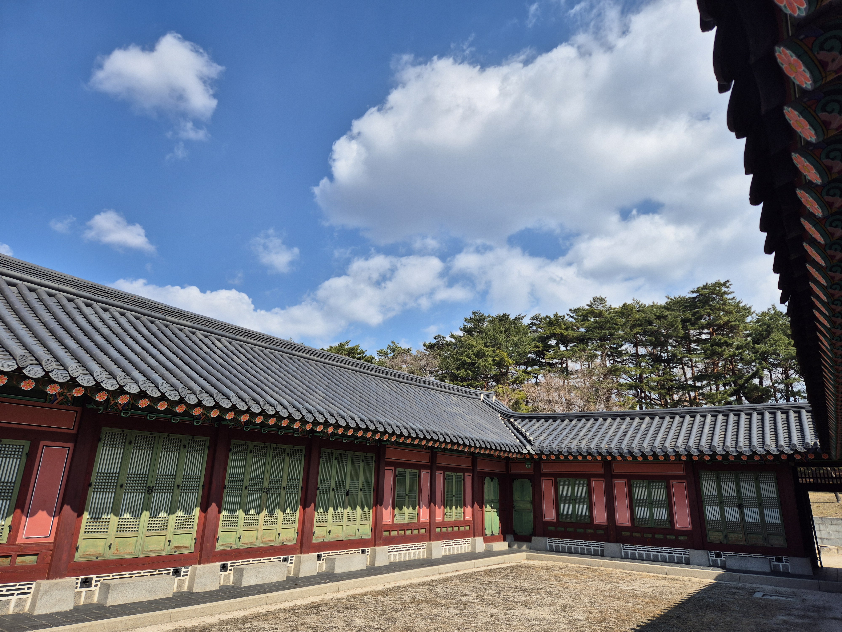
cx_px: 421
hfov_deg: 73.9
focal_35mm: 23
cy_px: 316
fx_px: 559
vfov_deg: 58.9
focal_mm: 5.4
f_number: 1.8
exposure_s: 1/2416
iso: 25
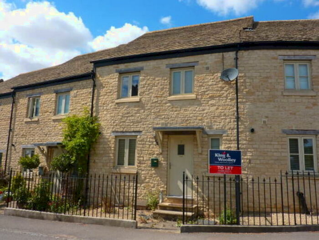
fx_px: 258
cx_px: 160
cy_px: 120
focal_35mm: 28
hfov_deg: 63.4
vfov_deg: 49.7
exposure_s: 1/500
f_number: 5
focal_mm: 4.1
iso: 100
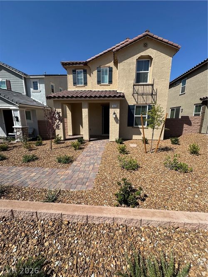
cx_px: 104
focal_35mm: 14
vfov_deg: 102.1
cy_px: 138
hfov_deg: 85.7
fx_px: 112
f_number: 2.2
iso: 40
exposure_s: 1/2342
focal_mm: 2.22
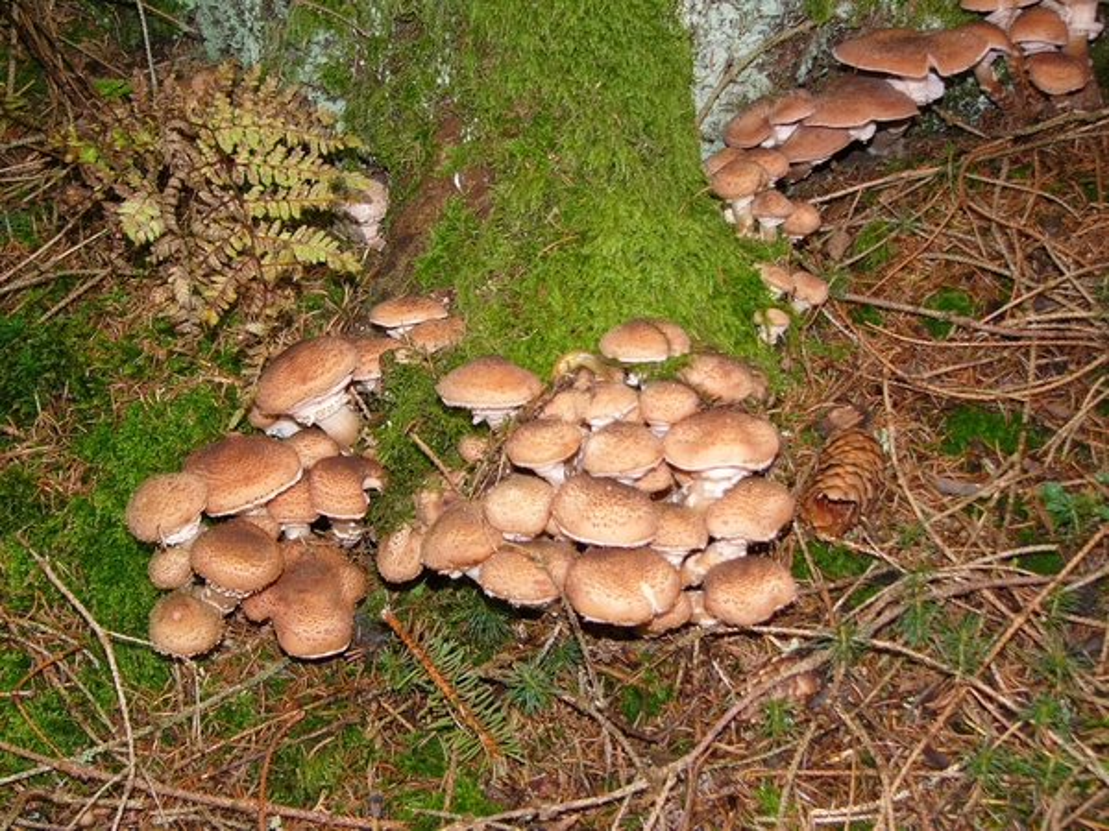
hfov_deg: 37.5
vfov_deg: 28.6
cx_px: 554
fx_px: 1634
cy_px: 416
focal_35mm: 51
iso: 100
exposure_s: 1/60
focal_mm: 8.5
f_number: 2.8
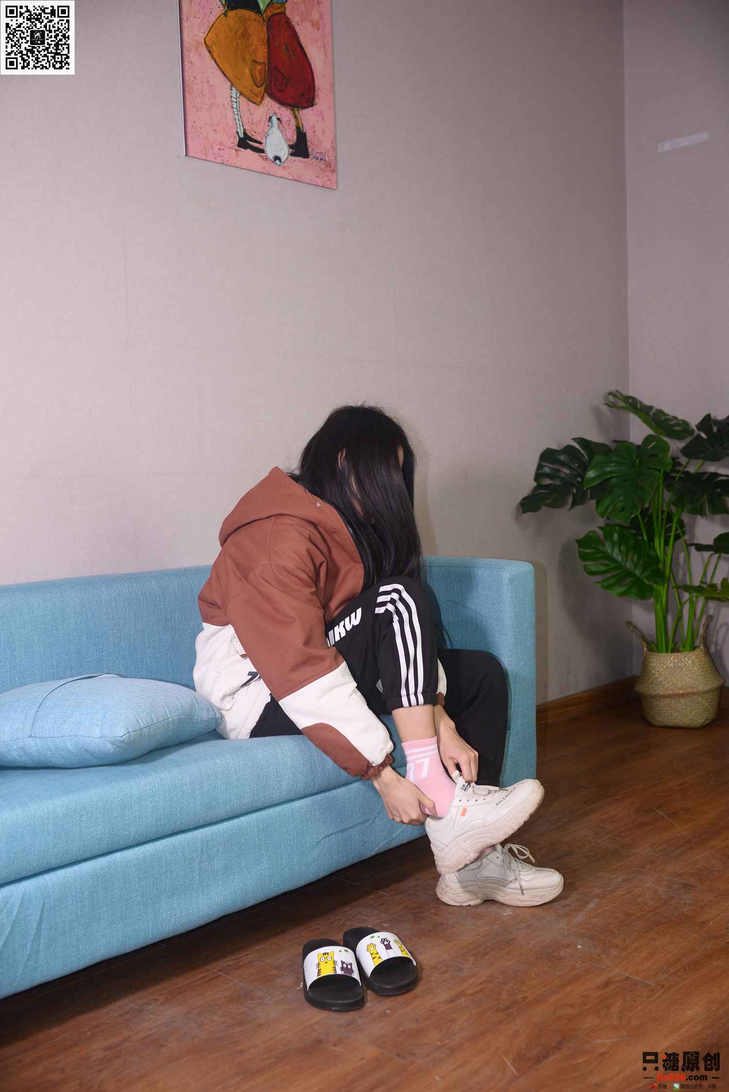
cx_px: 364
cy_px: 546
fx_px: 1062
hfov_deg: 37.9
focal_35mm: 35
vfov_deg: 54.4
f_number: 5.6
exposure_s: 1/100
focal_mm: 35
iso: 500
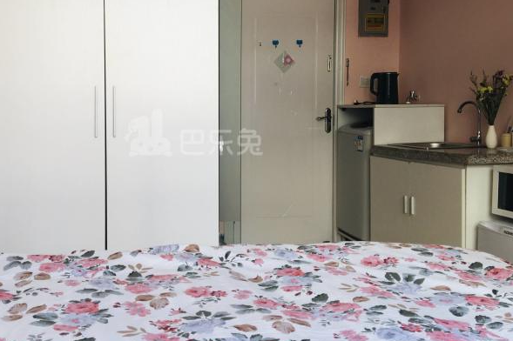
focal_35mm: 41
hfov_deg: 47.0
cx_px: 193
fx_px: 584
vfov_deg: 32.5
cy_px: 133
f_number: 2.2
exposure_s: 1/50
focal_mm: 4.15
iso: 32
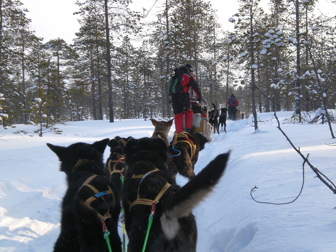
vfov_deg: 14.8
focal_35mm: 100
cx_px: 168
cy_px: 126
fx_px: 971
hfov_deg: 19.6
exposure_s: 1/160
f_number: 5.4
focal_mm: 16.51
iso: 50
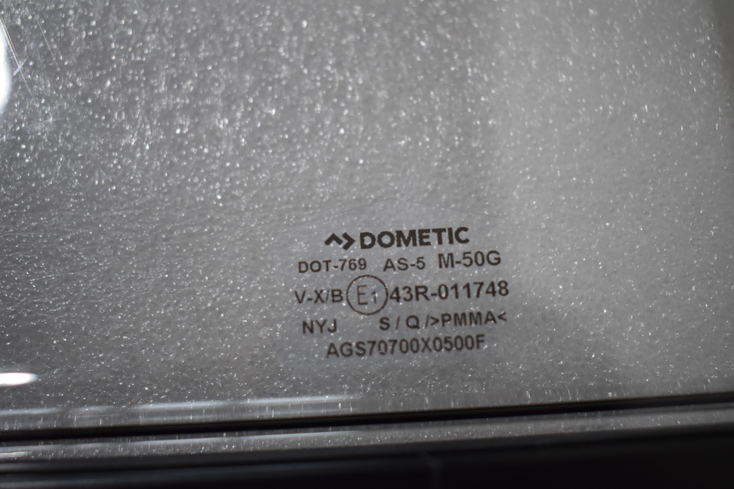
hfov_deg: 46.4
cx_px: 367
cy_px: 244
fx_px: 856
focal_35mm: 42
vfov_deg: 31.9
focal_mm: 28
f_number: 4.2
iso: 800
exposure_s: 1/250
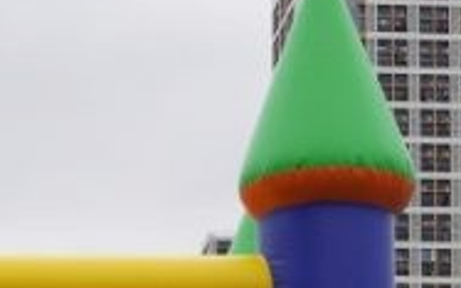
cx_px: 76
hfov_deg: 15.5
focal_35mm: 134
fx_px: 1684
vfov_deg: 9.3
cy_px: 528
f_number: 7.1
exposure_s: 1/125
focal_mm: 16
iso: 100
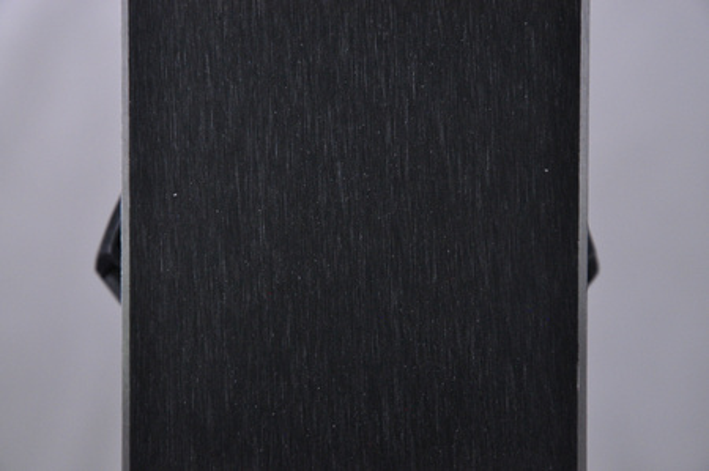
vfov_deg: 8.7
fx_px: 3098
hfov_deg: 13.1
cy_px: 236
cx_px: 354
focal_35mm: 158
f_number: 9.5
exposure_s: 1/125
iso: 3200
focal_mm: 105
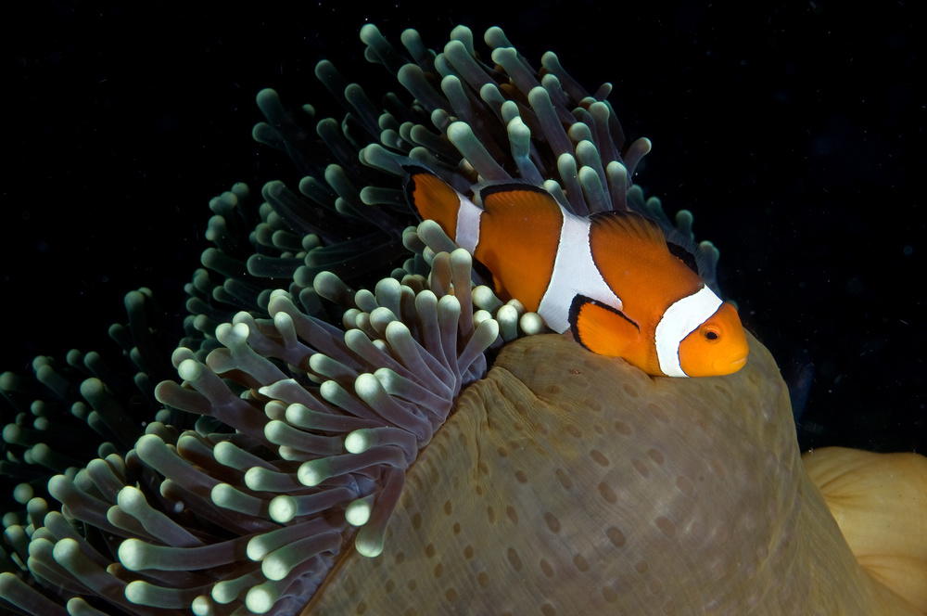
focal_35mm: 75
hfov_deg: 27.0
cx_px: 464
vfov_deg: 18.1
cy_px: 308
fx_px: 1929
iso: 200
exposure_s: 1/250
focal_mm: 50
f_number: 16
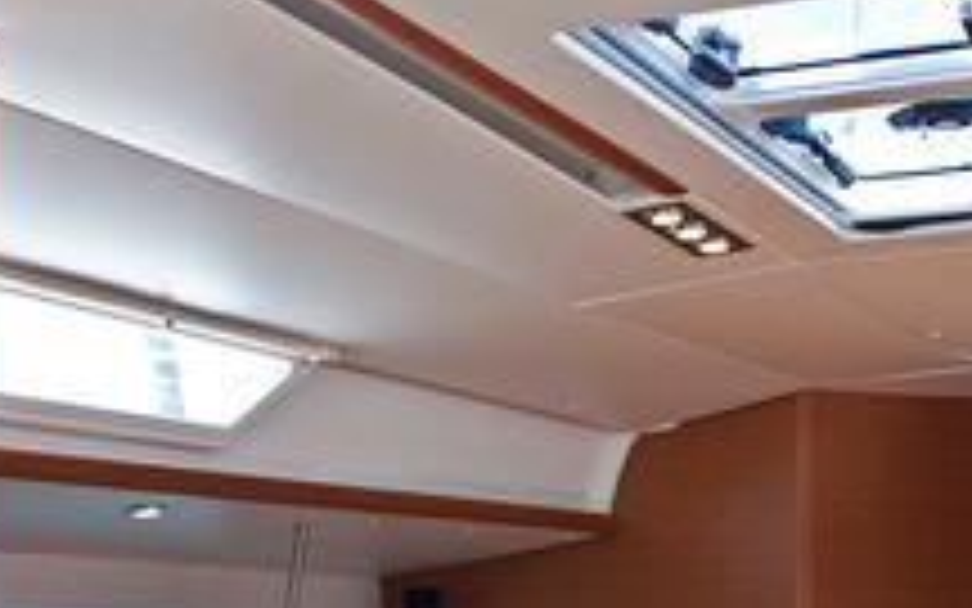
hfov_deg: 29.6
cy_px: 813
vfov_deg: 17.8
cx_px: 760
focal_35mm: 68
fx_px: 1801
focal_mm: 12
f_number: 6.3
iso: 1000
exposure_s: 1/100
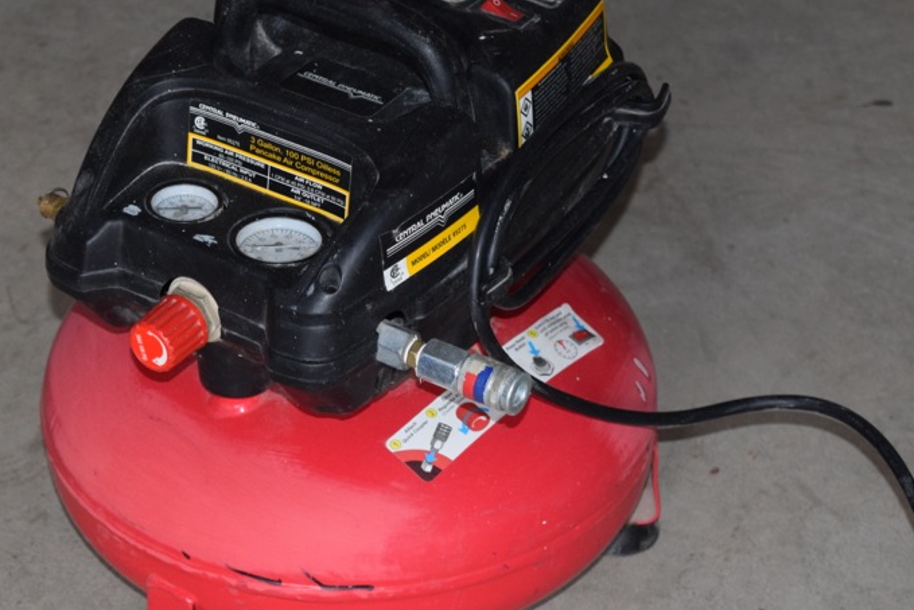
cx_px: 347
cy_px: 292
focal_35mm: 106
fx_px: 2692
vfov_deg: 12.9
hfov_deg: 19.2
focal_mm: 48
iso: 800
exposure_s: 1/80
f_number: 5.3
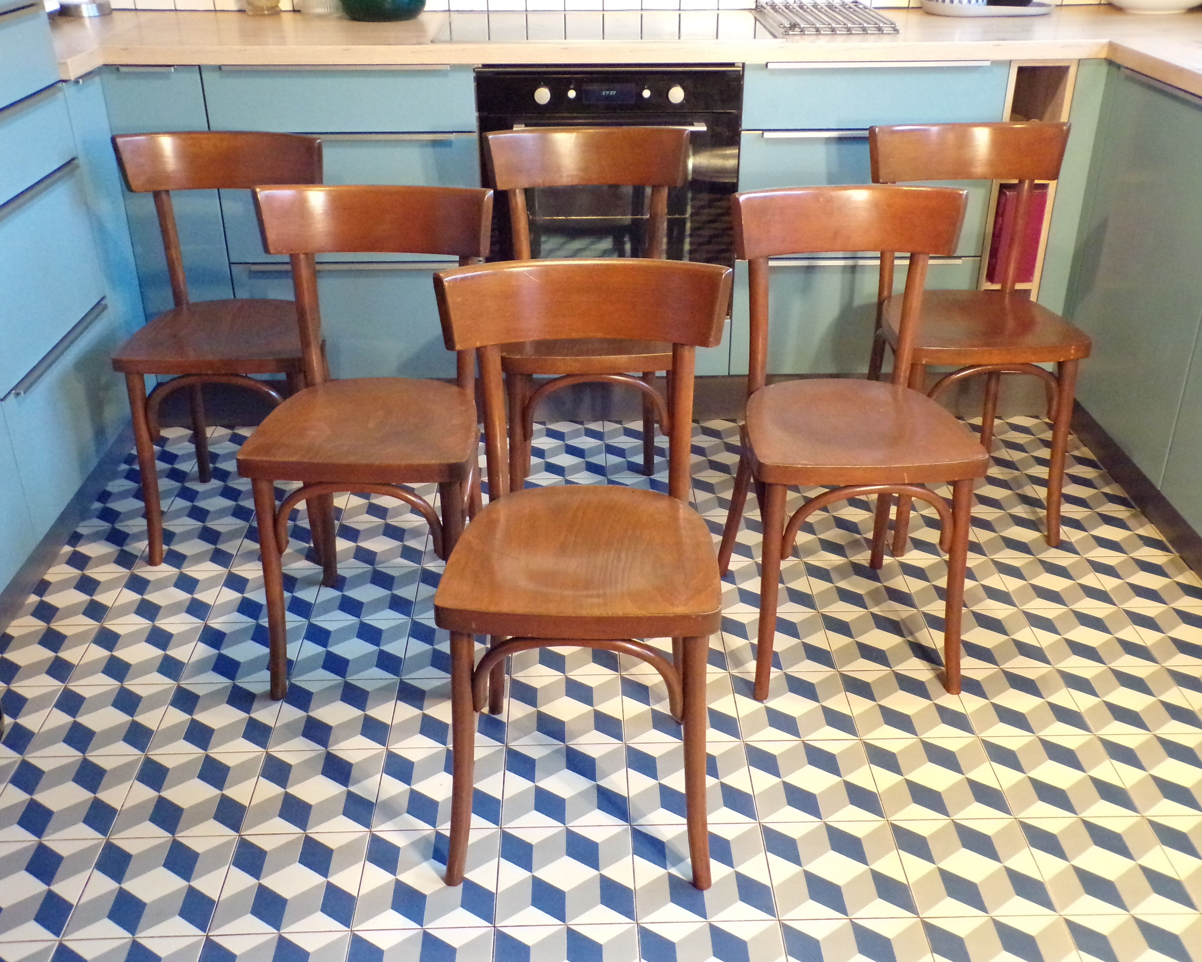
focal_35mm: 34
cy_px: 491
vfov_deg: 43.4
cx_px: 616
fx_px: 1210
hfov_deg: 52.8
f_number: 3.2
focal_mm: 5.8
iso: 800
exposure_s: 1/17
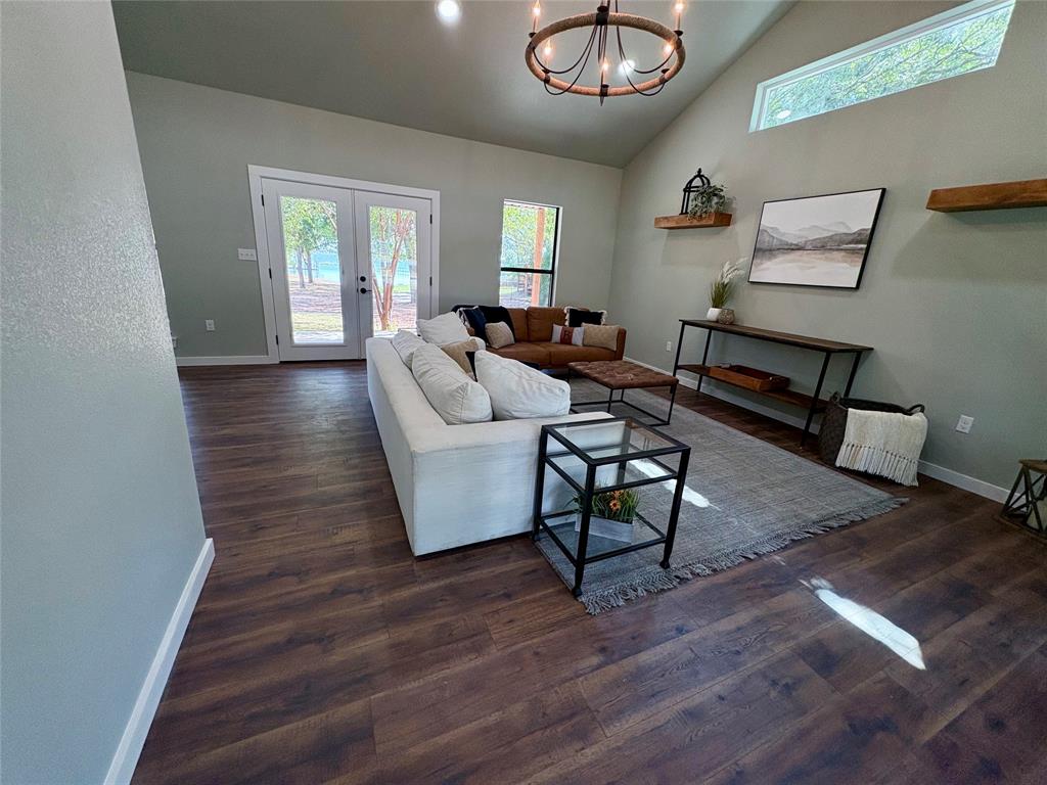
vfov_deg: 85.7
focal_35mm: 14
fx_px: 423
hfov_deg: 102.1
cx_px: 524
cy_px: 392
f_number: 2.2
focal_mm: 2.22
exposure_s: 1/120
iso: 250
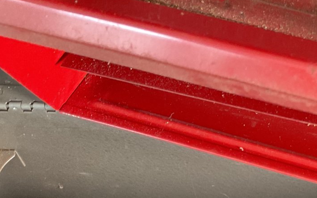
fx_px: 570
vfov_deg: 18.6
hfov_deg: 29.4
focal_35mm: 66
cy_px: 243
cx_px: 303
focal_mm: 3
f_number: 1.8
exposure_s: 1/30
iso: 250
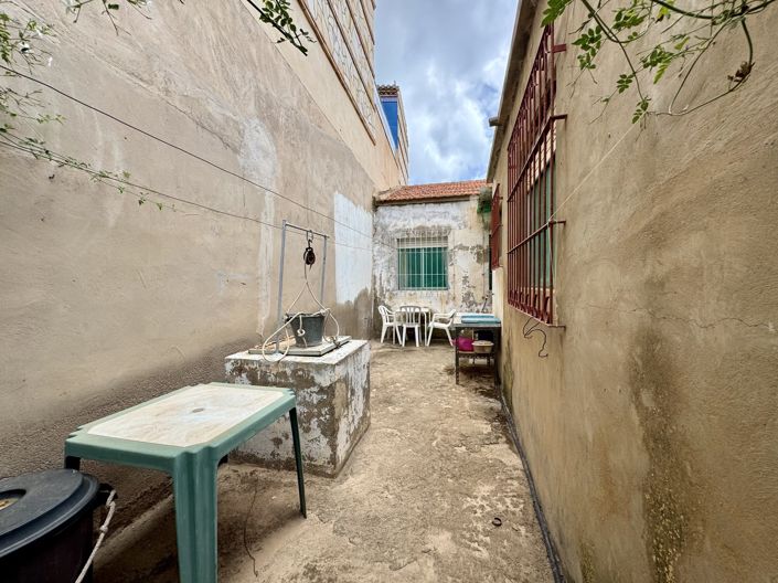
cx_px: 389
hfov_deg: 102.1
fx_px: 314
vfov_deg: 85.6
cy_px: 292
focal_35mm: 14
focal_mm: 2.22
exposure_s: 1/636
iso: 50
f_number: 2.2
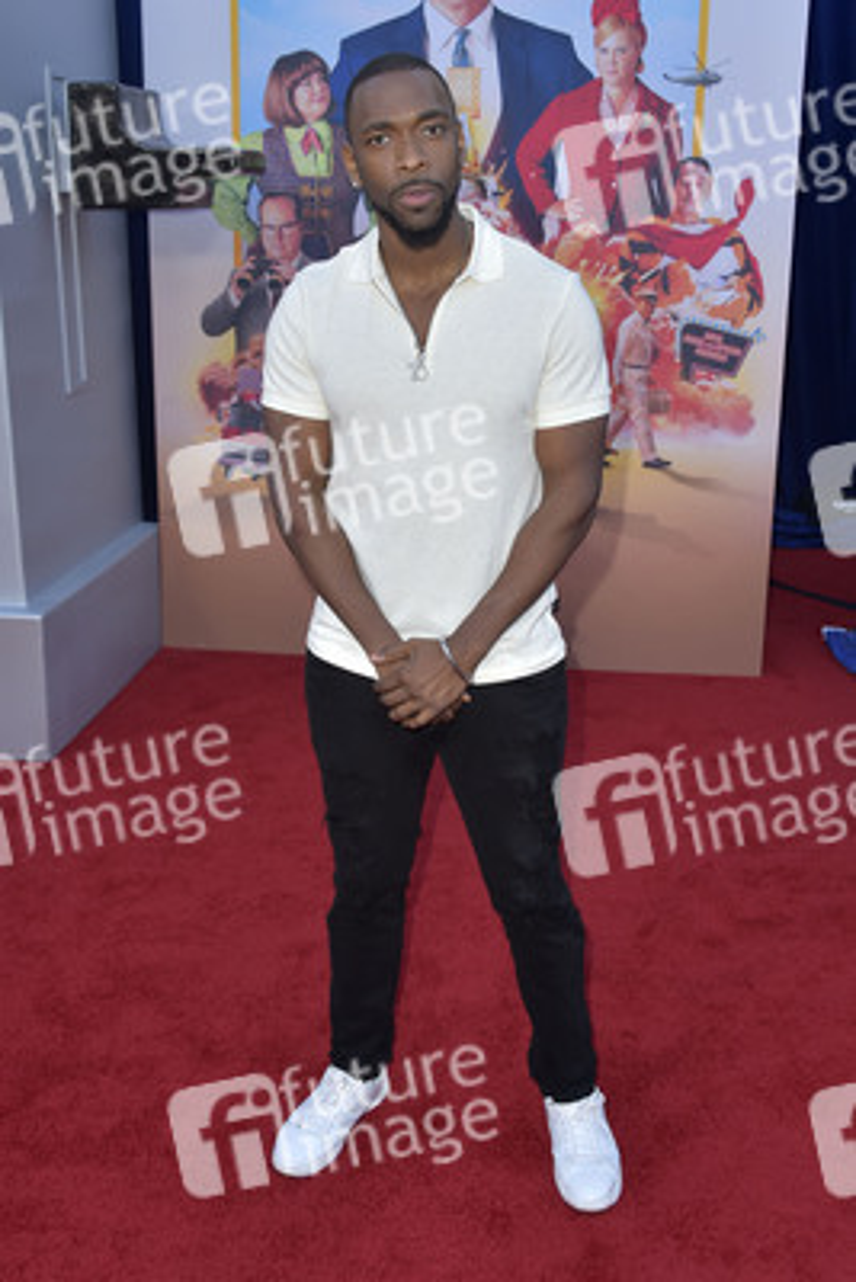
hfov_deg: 38.9
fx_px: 1212
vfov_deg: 55.8
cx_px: 428
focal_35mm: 34
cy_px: 641
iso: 400
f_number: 6.3
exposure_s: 1/250
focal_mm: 34
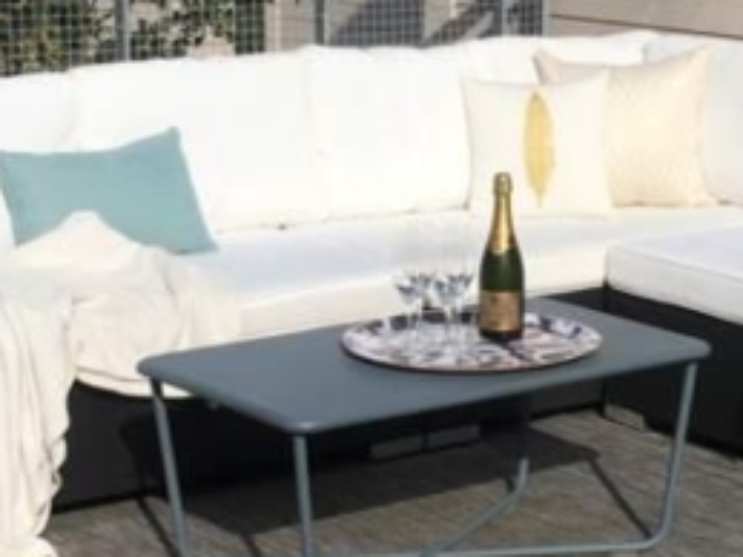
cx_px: 501
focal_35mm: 102
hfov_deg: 19.2
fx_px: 2188
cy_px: 208
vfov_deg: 14.5
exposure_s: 1/3344
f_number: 2.2
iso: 25
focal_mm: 4.15
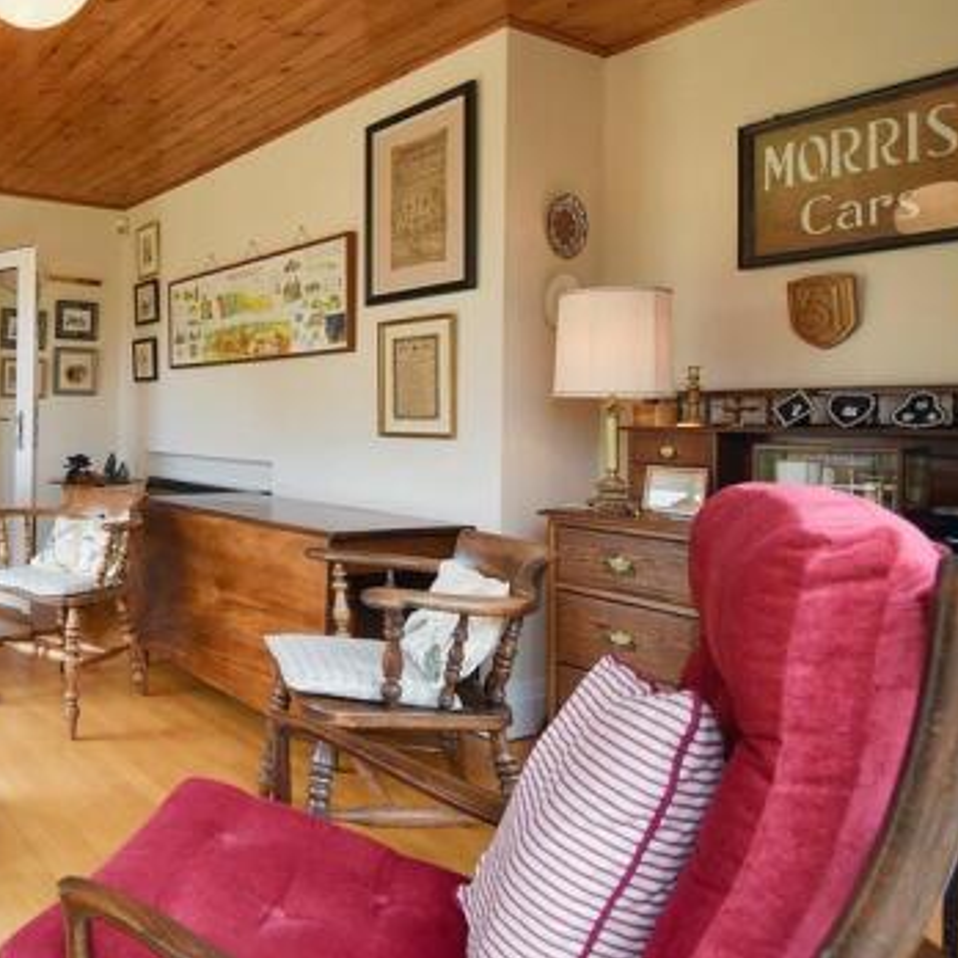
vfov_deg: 64.8
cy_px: 417
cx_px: 81
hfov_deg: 55.6
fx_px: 751
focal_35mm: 24
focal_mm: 10
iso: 100
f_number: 4.5
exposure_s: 1/50
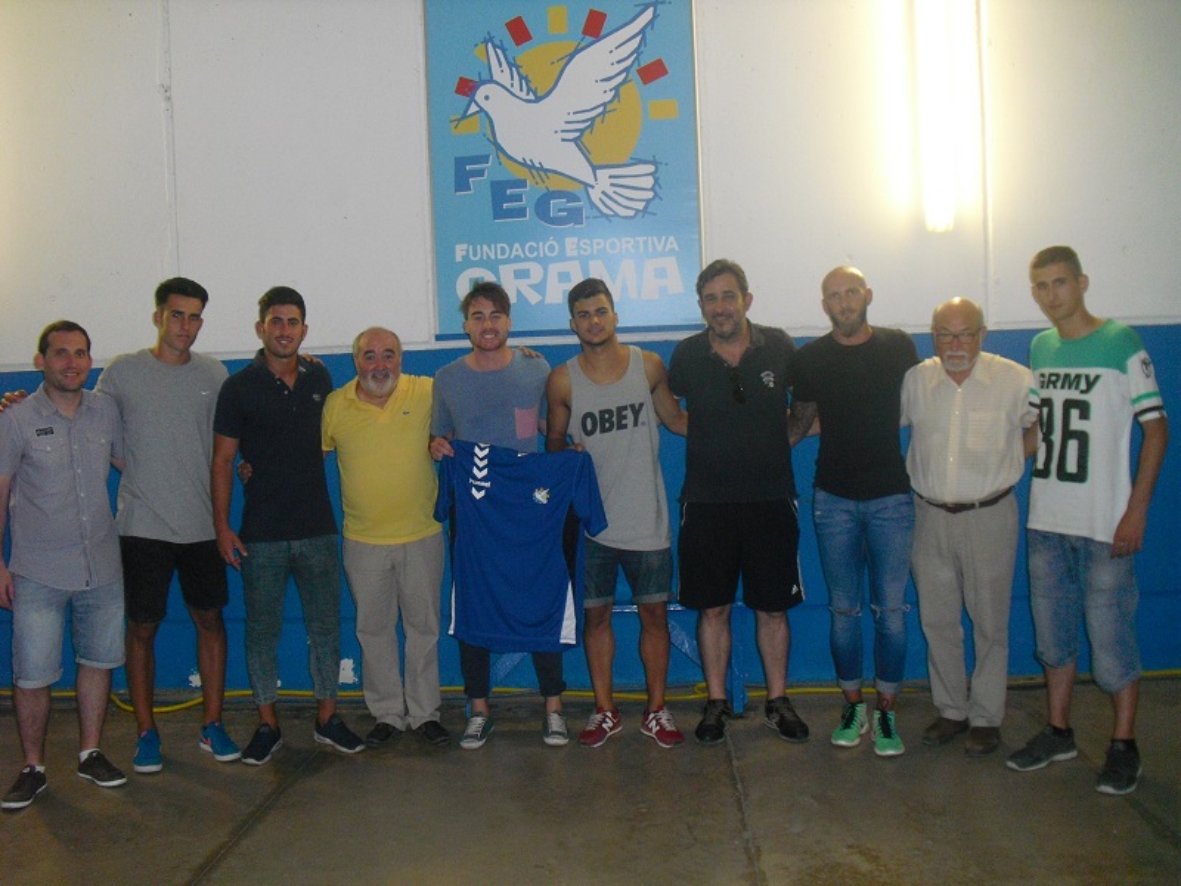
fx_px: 1228
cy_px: 443
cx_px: 590
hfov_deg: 51.4
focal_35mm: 36
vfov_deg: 39.7
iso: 400
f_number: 3.1
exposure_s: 1/60
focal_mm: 6.3
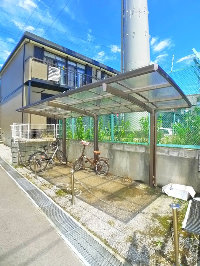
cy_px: 133
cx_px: 100
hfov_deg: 56.8
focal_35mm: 24
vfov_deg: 71.6
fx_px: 185
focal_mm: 5.1
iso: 400
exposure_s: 1/500
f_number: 4
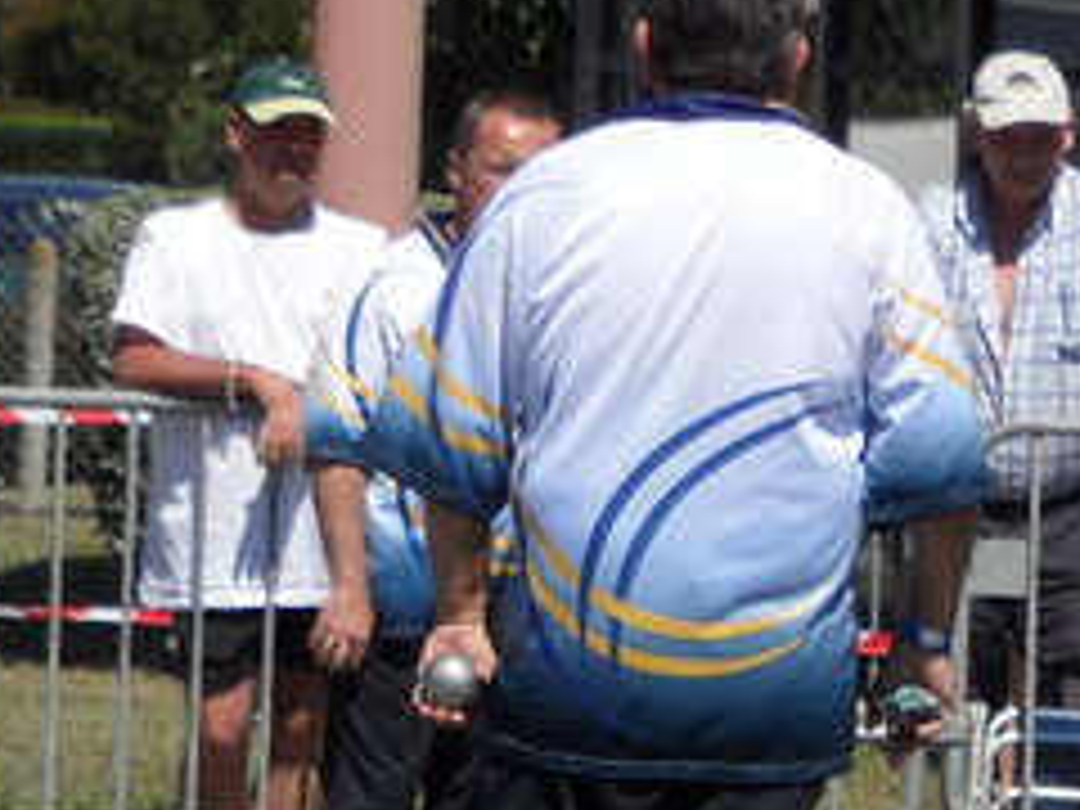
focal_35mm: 645
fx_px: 20124
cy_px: 695
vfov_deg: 2.3
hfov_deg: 3.1
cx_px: 1364
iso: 80
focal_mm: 29.7
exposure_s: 1/750
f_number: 4.4
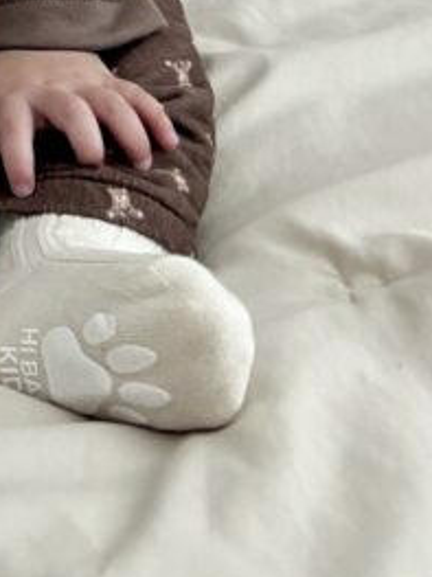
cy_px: -600
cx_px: -329
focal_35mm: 132
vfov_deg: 12.9
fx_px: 2198
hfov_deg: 10.6
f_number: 1.6
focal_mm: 5.96
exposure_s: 1/60
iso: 200
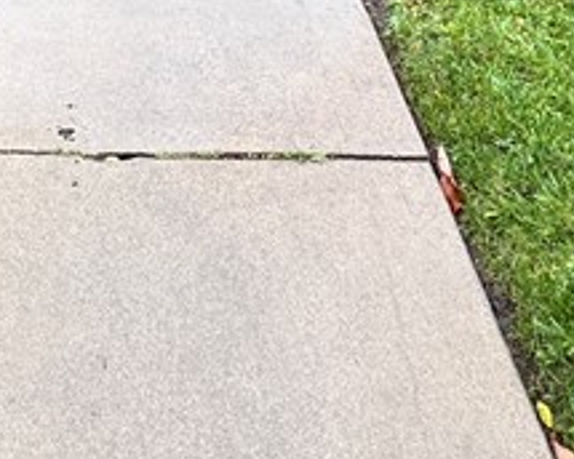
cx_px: 112
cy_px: -512
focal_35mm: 65
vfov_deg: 16.4
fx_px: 1104
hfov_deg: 28.5
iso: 40
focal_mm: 2.22
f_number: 2.2
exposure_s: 1/145
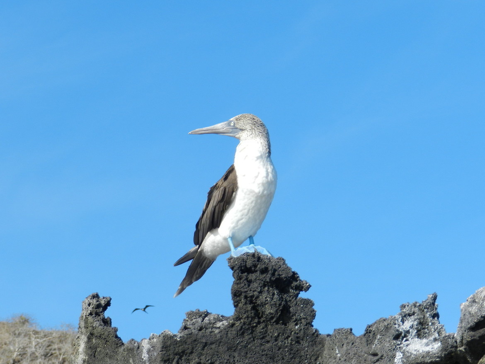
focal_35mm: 176
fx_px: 2466
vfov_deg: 8.4
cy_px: 182
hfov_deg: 11.2
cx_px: 242
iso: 160
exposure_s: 1/640
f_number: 5.4
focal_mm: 31.2
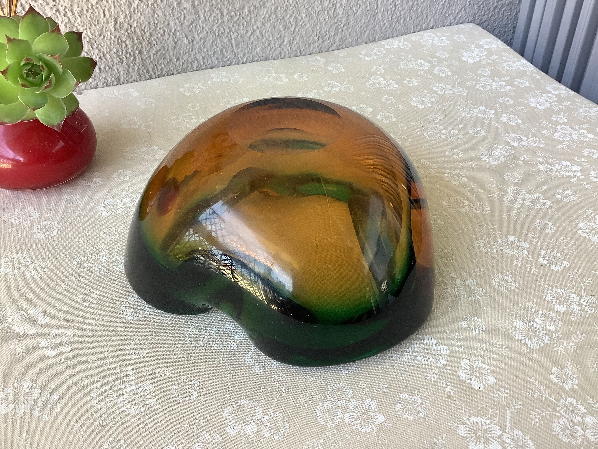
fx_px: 536
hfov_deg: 58.4
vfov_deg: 45.4
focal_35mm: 31
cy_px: 224
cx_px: 299
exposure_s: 1/60
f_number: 2.4
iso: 80
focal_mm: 3.3
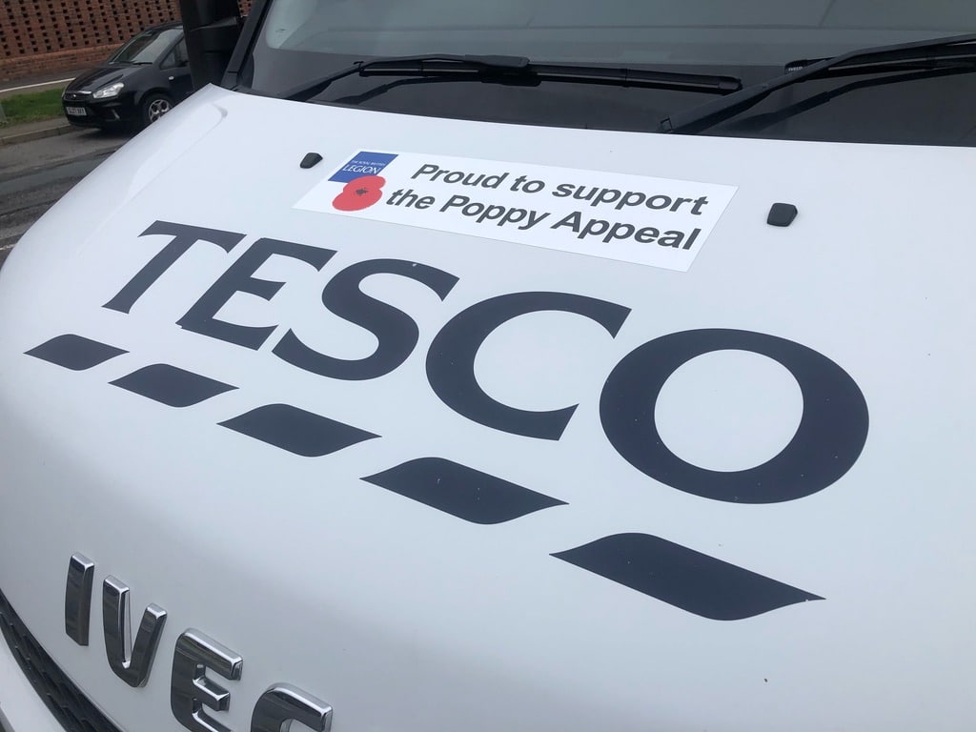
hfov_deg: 63.4
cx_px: 488
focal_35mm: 28
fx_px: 789
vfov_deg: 49.7
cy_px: 366
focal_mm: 3.99
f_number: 1.8
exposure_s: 1/656
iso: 20
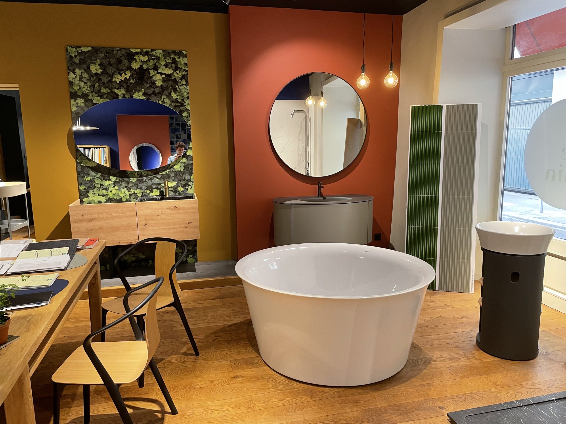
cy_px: 212
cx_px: 283
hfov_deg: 67.3
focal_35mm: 26
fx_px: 425
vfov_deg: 53.1
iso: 100
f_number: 1.6
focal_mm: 4.2
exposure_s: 1/50
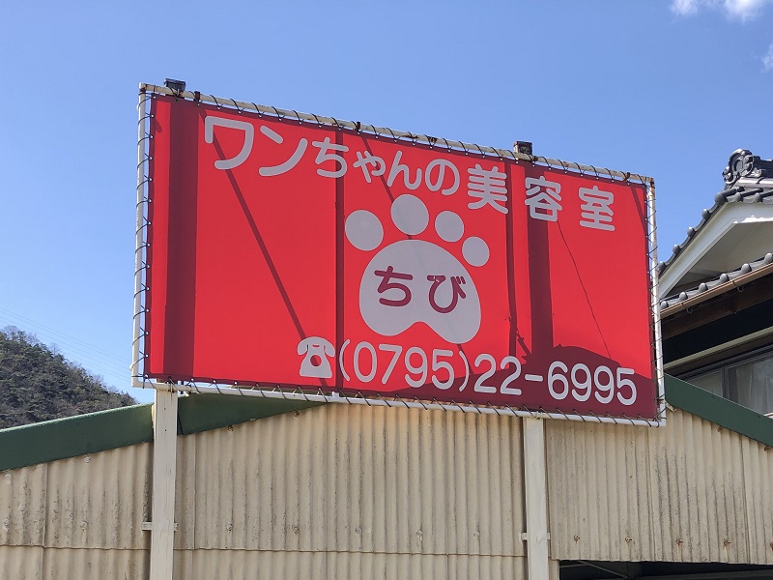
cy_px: 290
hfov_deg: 63.4
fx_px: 625
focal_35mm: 28
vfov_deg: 49.7
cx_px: 386
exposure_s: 1/972
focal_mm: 4
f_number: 1.8
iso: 20
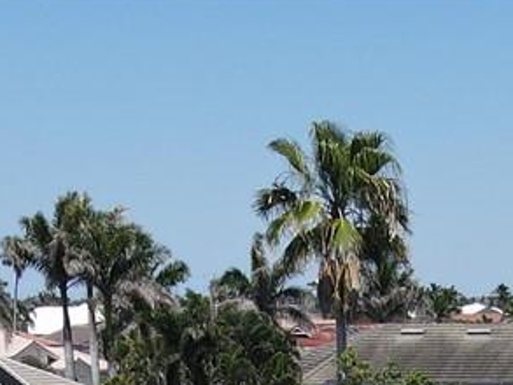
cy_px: 1040
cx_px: 443
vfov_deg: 9.5
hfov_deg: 14.9
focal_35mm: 131
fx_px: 1942
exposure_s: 1/800
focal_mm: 4.5
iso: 100
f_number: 2.8
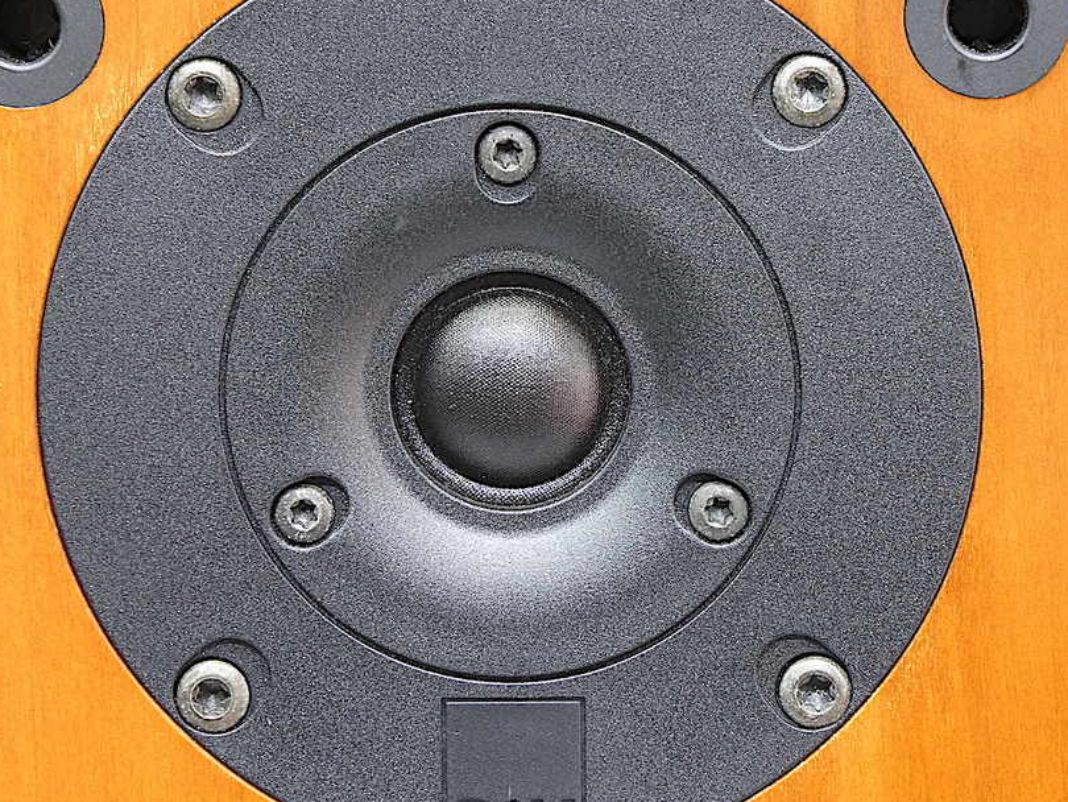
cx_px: 510
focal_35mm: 237
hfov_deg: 8.4
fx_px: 7314
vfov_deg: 6.3
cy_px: 393
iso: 200
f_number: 5.6
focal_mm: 35.8
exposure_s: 1/1.3
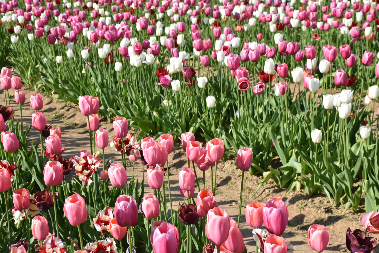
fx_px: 711
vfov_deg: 20.2
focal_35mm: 68
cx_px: 190
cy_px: 126
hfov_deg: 29.9
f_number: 9
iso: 1000
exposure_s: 1/2000
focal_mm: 45
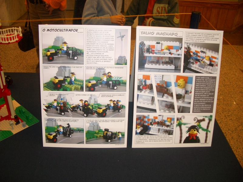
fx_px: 246
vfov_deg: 40.7
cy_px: 91
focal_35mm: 35
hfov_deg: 52.6
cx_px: 122
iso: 100
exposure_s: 1/60
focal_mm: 5.8
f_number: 2.6
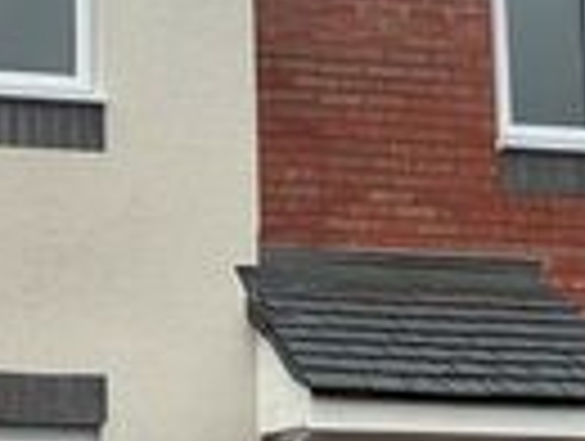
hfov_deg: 23.9
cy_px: 421
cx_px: -202
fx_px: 1185
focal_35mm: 70
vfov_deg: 20.5
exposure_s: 1/322
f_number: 1.8
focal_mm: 1.57
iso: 32
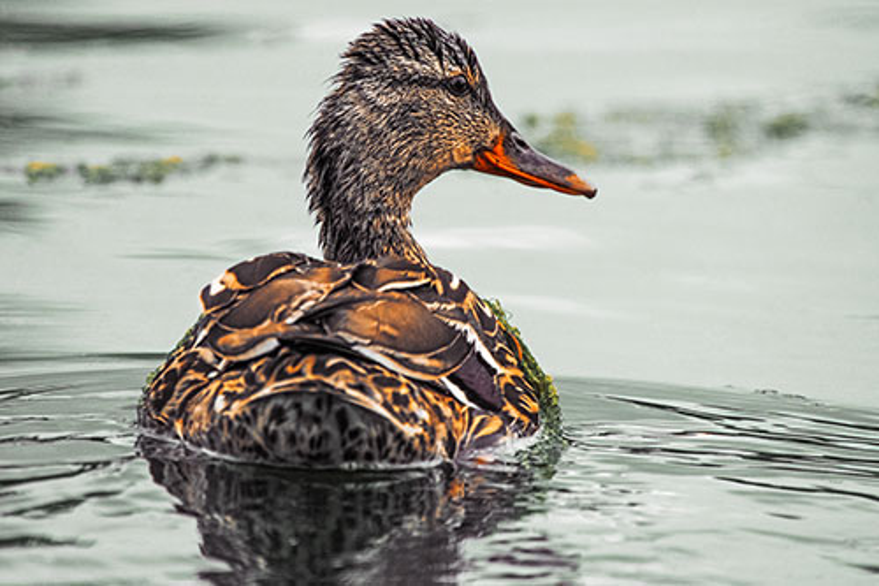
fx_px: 29289
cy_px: 293
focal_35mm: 1200
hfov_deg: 1.7
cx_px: 440
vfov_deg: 1.1
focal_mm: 1200
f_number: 13
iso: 3200
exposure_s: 1/1250
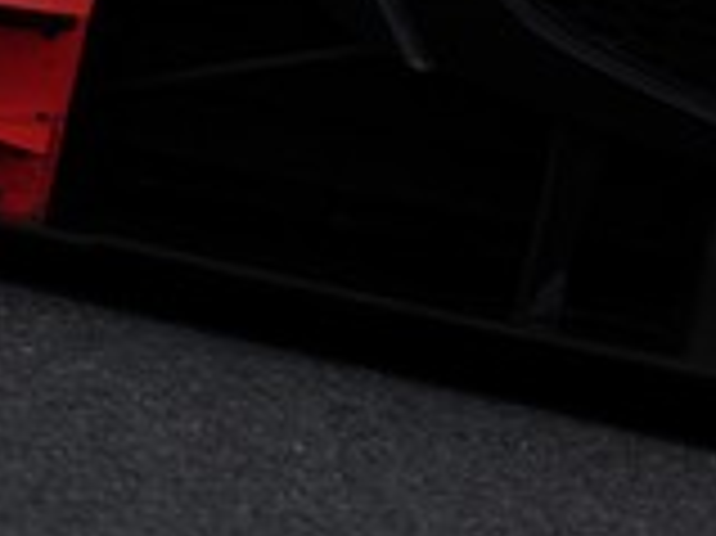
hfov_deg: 0.9
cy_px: -320
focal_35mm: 2181
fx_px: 45078
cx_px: 1076
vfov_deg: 0.7
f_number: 7.1
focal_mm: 500
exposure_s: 1/800
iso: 100
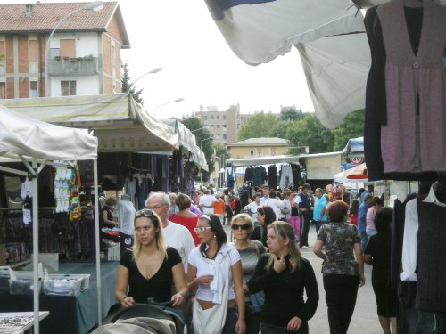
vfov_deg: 14.1
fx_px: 1353
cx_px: 223
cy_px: 167
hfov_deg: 18.7
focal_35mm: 105
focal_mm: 17.1
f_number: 4.7
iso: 121
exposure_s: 1/132
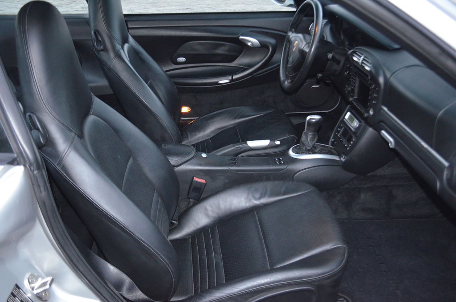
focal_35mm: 36
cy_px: 151
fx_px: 455
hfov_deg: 53.2
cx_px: 228
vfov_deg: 36.7
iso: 3200
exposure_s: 1/60
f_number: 4
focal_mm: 24
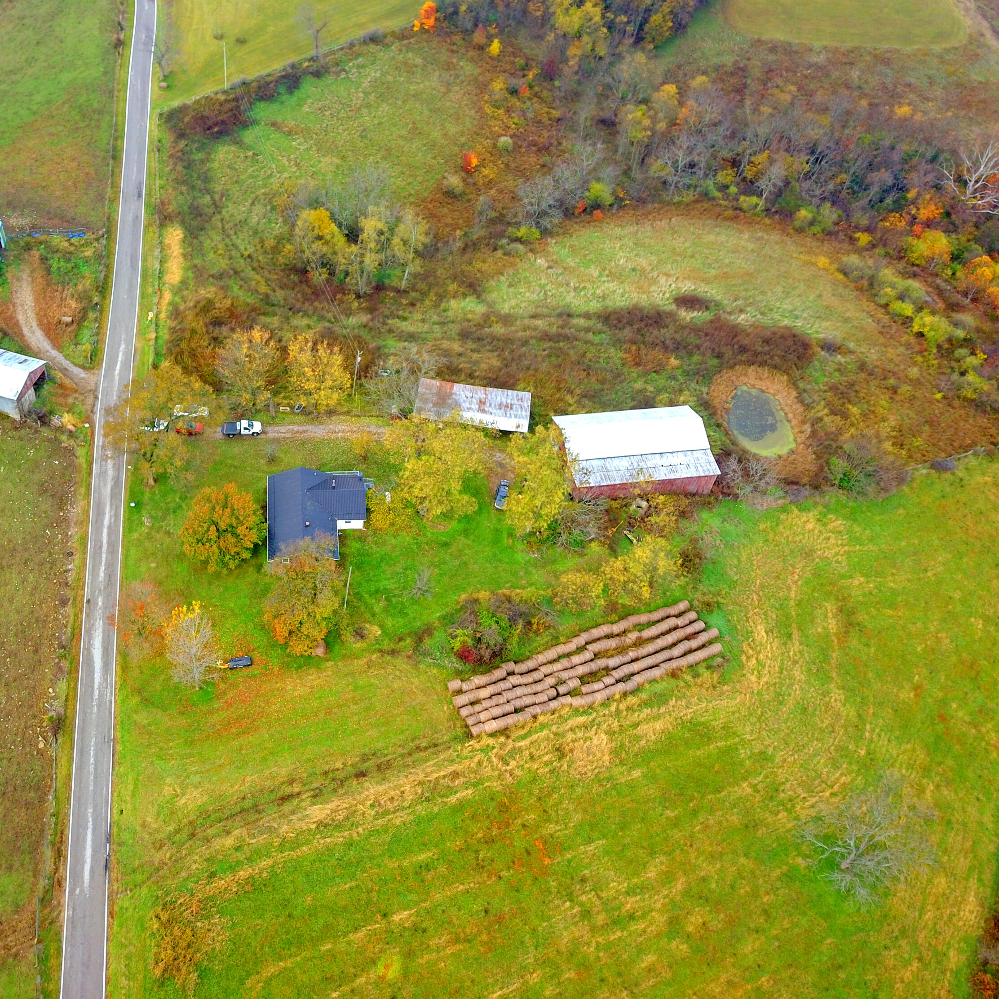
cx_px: 343
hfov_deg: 51.7
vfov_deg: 52.5
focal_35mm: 31
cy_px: 495
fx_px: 1012
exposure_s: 1/300
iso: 100
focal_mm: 4.73
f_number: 2.2
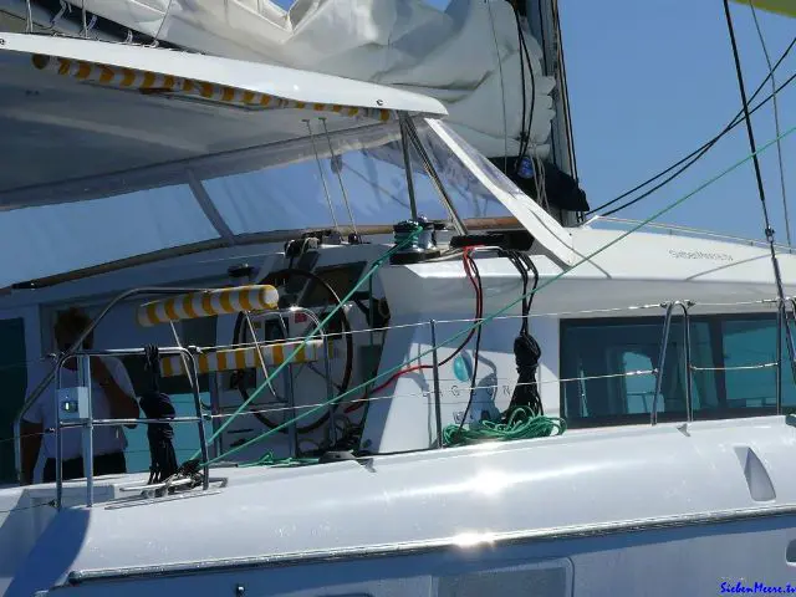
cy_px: 298
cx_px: 398
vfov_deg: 8.7
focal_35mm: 171
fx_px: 3932
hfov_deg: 11.6
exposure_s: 1/800
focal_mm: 25.3
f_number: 8
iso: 100
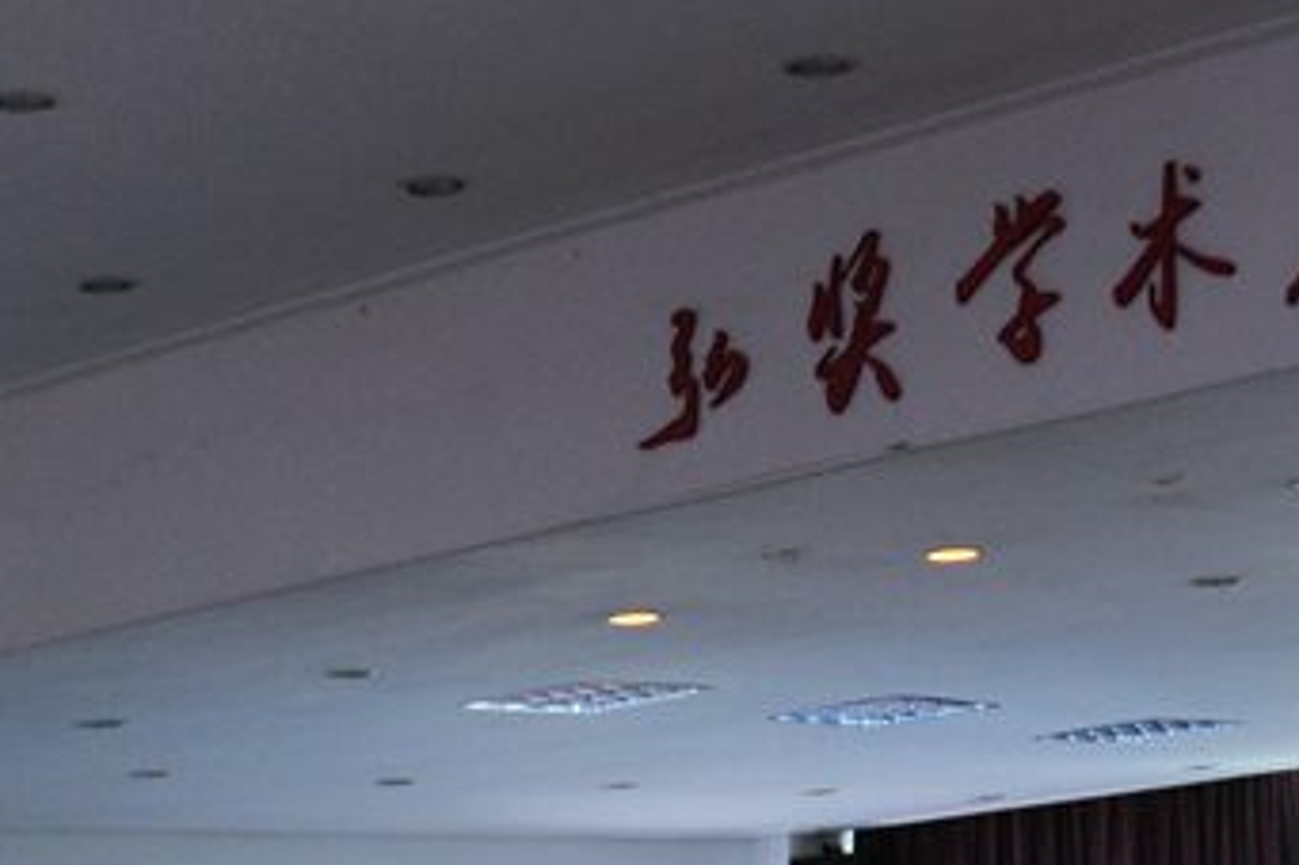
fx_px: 3895
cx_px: 1067
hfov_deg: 18.7
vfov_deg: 12.2
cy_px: 1227
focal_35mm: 108
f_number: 2.8
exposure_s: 1/80
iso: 320
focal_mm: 24
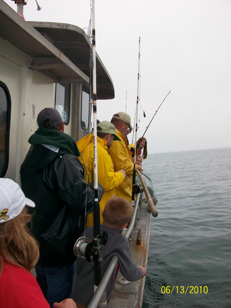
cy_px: 154
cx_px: 116
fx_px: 285
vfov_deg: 56.8
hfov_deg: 44.2
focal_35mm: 32
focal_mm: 5.7
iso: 64
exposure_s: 1/250
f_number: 5.5
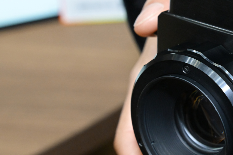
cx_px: 253
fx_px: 608
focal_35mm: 94
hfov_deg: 20.7
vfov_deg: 14.5
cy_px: 50
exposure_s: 1/125
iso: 3200
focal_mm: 38
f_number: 5.6
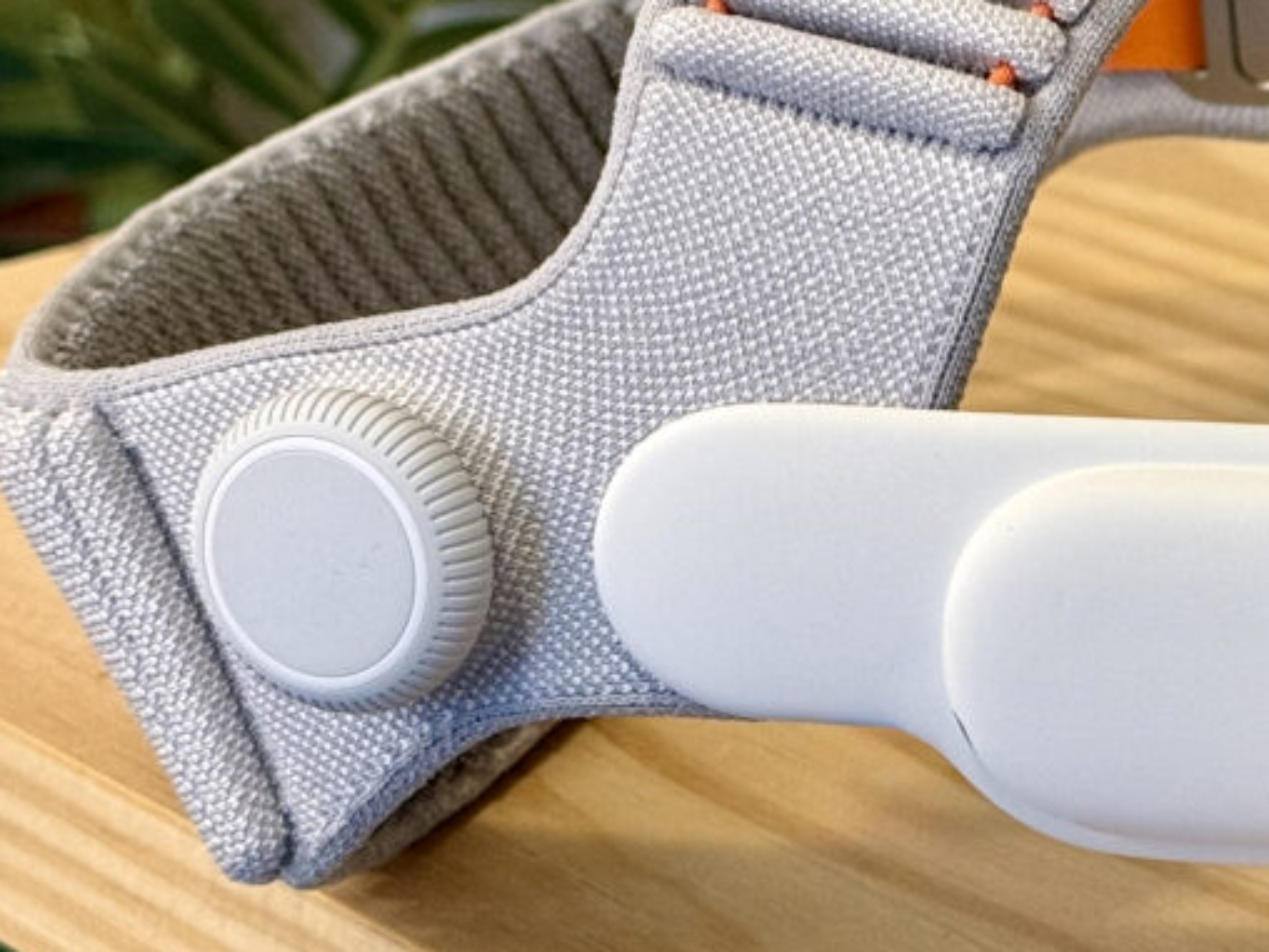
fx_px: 4986
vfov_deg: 10.8
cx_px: 1494
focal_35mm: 136
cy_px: 72
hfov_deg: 14.1
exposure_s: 1/60
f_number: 1.78
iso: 250
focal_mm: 6.76
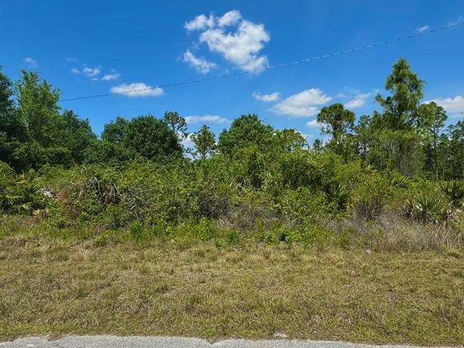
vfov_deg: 58.9
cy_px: 173
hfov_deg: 73.9
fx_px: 308
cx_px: 244
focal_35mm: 23
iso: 50
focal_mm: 2.22
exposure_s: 1/1832
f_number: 2.2
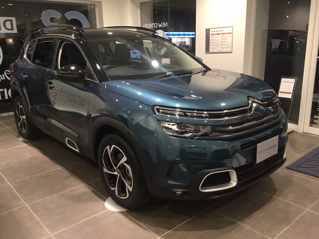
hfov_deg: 58.4
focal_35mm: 31
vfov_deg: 45.4
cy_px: 120
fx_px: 286
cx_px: 160
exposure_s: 1/30
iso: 80
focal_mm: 3.3
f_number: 2.4
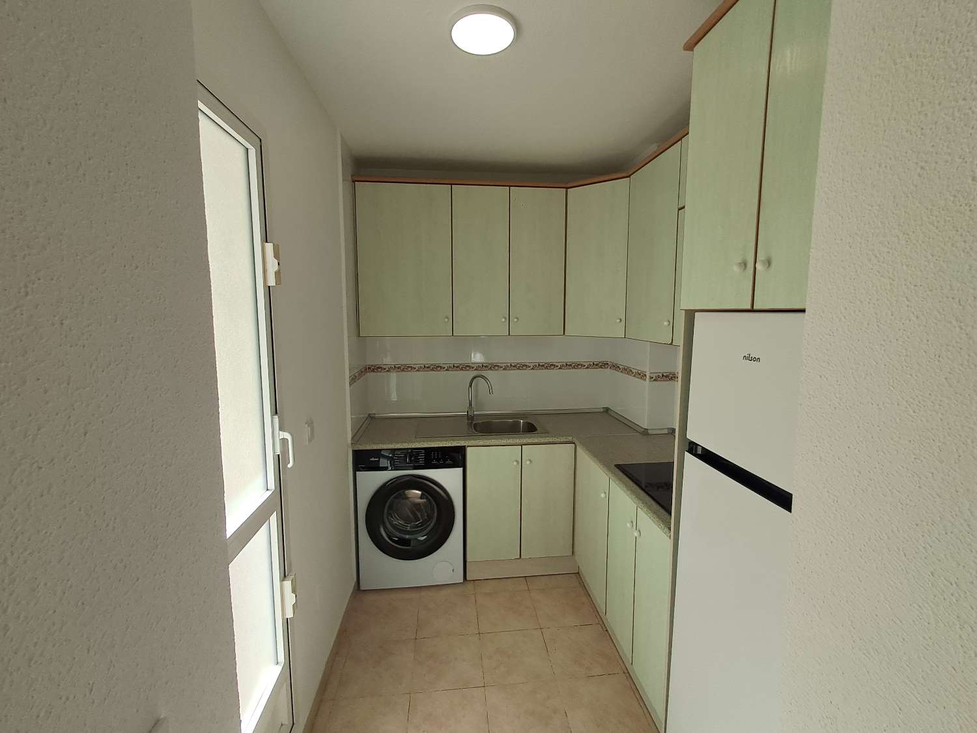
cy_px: 366
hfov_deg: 94.5
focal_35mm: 16
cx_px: 488
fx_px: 452
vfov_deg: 78.1
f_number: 2.2
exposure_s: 1/438
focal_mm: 1.64
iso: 40
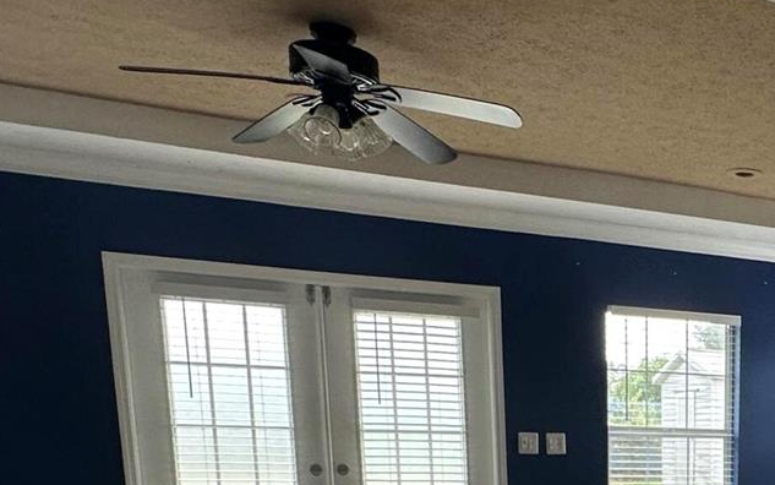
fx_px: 1014
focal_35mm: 48
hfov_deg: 37.0
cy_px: 637
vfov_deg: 23.6
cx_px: 795
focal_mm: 2.22
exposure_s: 1/120
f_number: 2.2
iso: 64
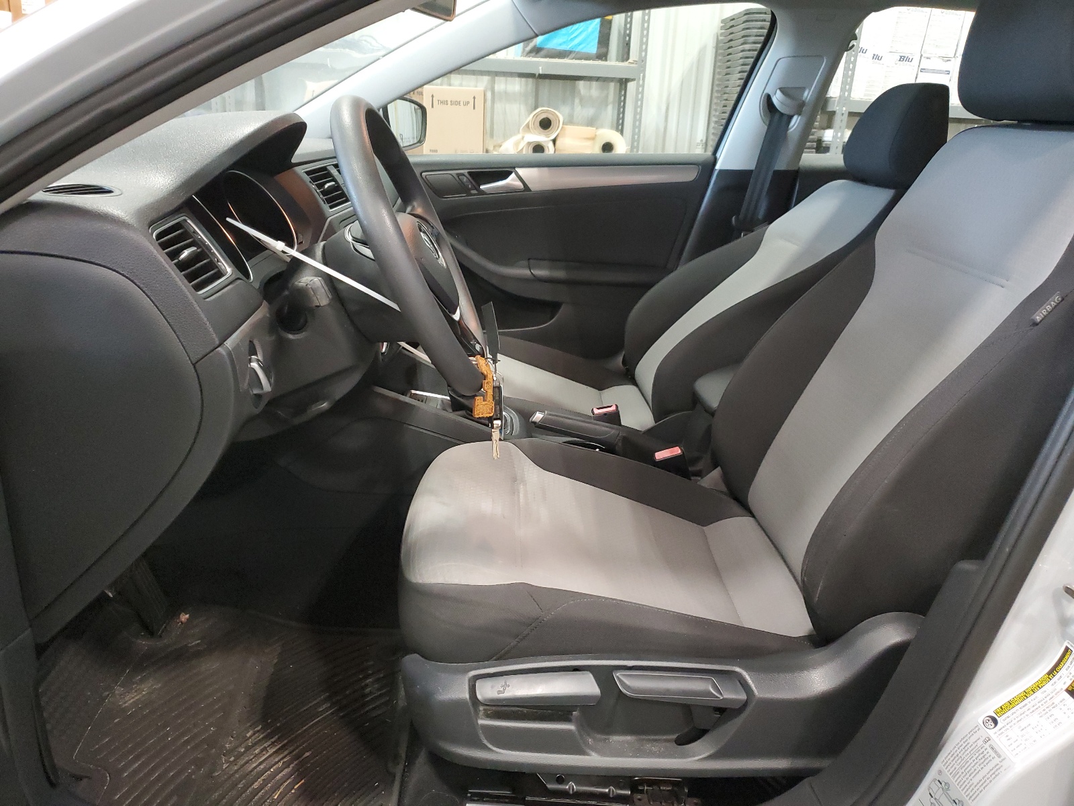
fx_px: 807
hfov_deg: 67.3
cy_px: 403
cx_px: 537
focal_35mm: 26
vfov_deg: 53.1
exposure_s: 1/60.2
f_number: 1.5
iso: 377
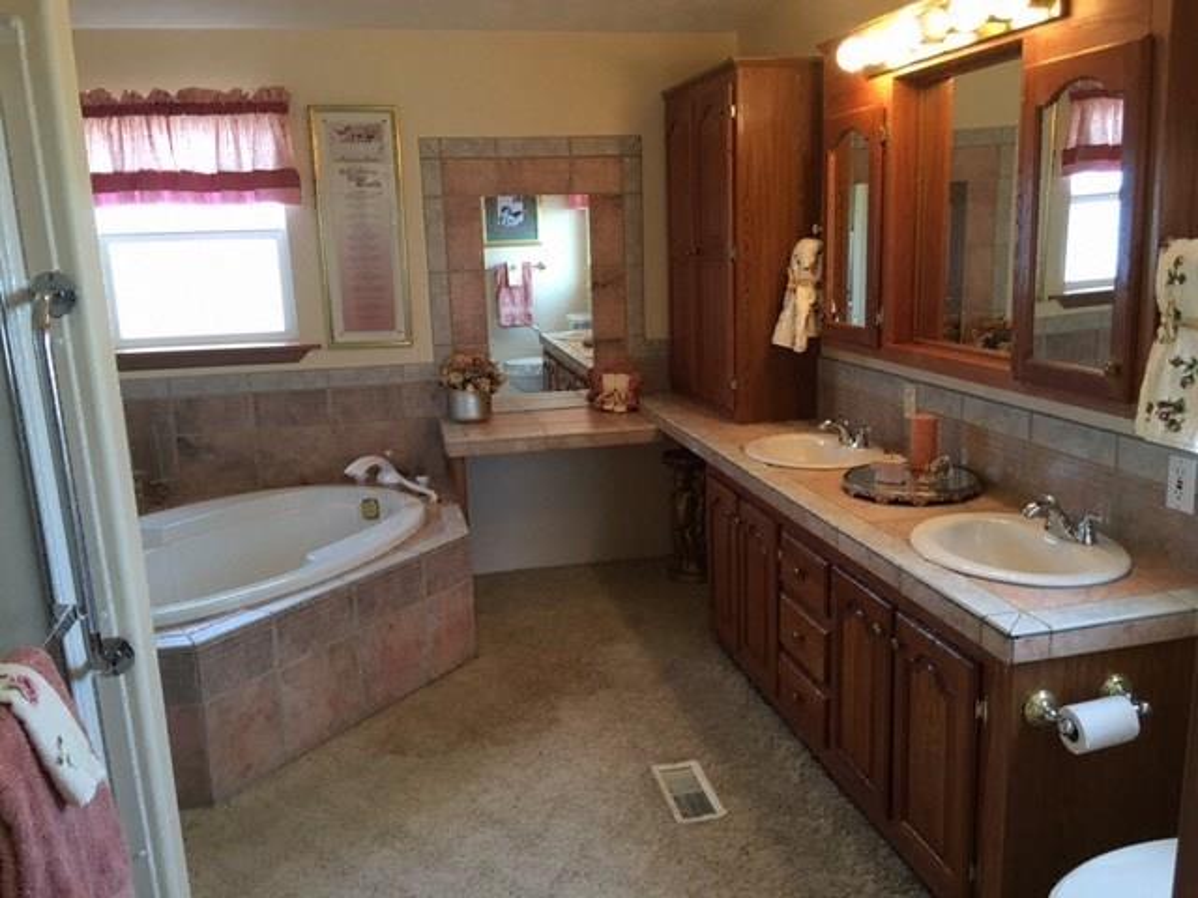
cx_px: 599
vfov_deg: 48.2
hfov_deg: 61.7
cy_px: 449
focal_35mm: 29
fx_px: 1004
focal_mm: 4.15
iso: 32
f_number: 2.2
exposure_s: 1/15
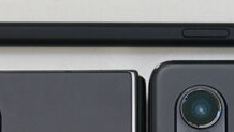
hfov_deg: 6.2
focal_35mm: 346
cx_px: 132
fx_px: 2148
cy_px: 297
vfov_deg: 3.5
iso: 160
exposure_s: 1/80
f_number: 6.3
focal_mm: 50
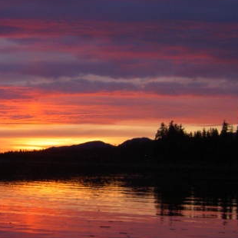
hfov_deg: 18.8
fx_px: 692
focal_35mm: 89
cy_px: 78
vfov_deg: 19.4
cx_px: -15
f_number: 2.8
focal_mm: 8
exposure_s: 1/60
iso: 100
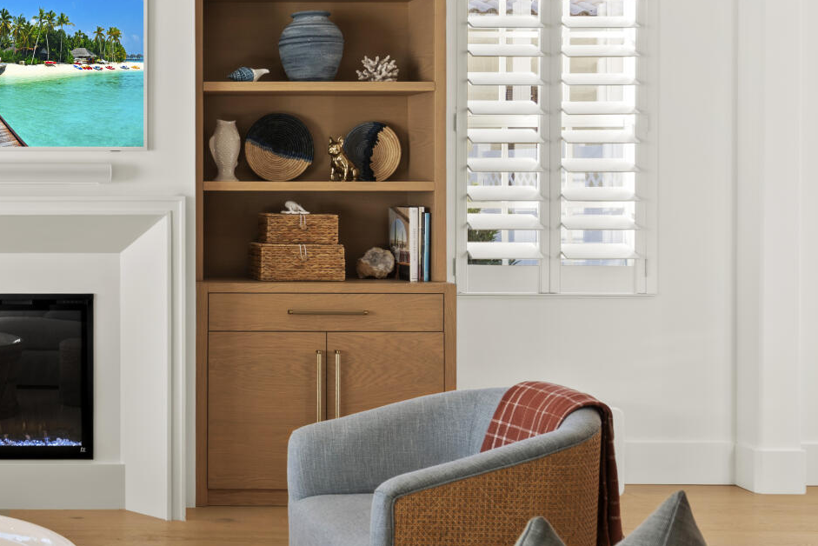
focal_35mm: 51
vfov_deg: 26.4
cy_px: 190
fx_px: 1159
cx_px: -37
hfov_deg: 34.6
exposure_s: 1/6
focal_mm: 16
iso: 50
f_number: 8
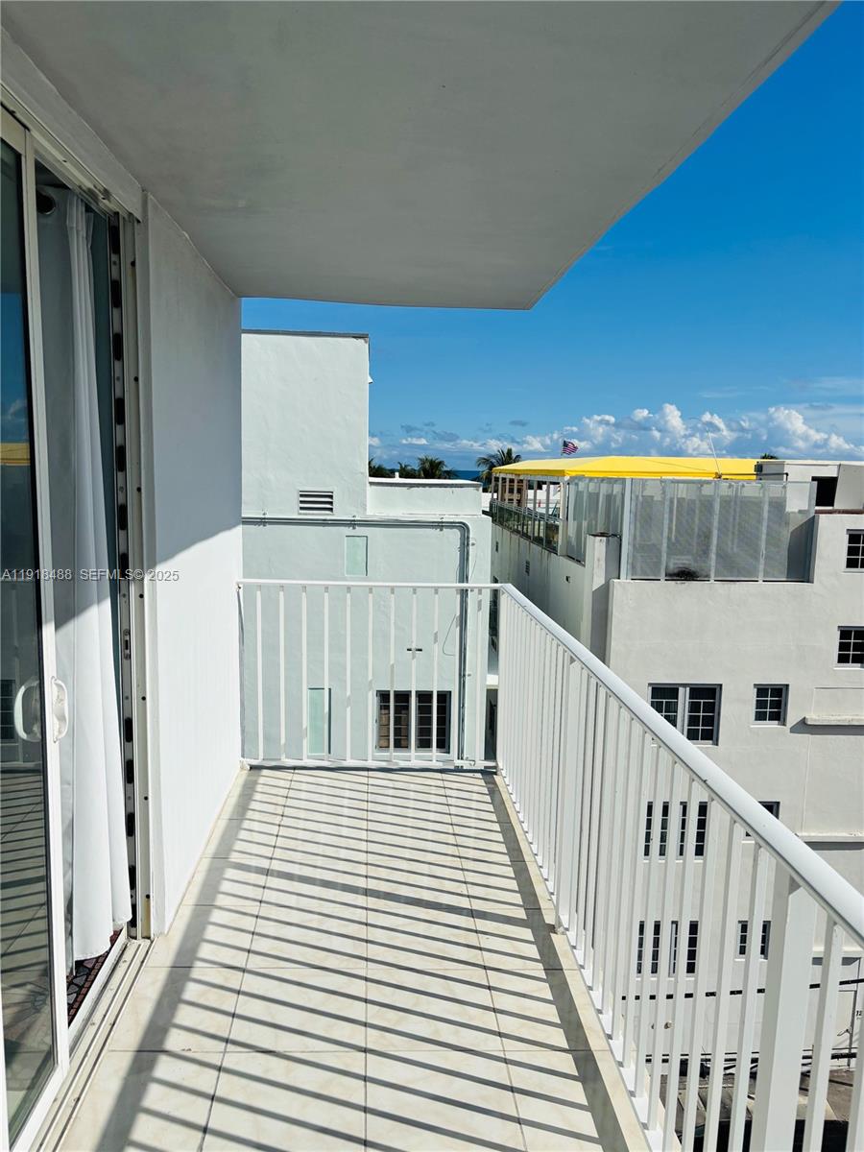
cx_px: 432
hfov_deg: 53.1
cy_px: 576
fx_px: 865
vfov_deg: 67.3
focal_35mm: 26
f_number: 1.6
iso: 50
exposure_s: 1/9901
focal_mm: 5.96
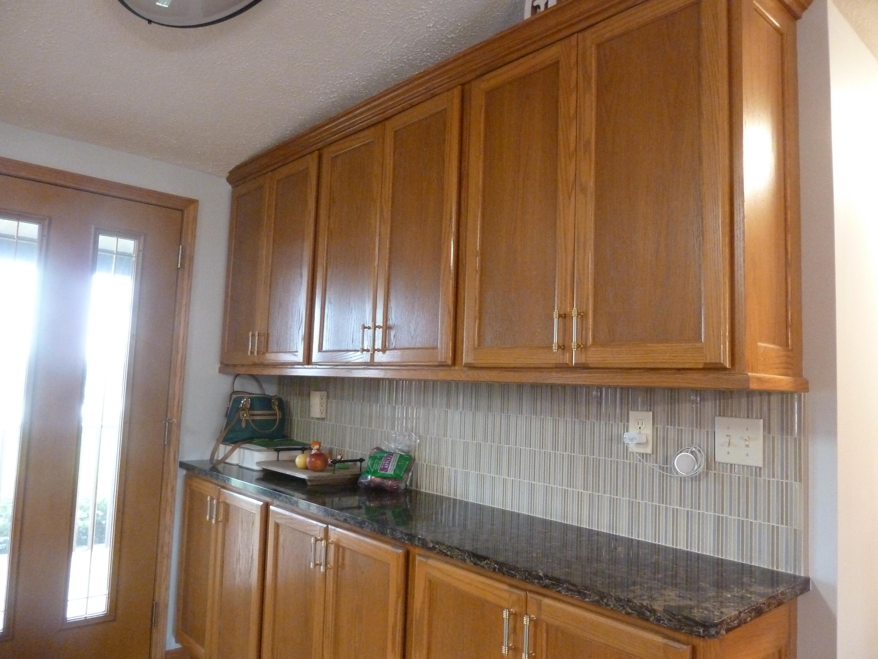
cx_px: 439
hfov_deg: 69.4
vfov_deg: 54.9
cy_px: 330
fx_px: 634
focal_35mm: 25
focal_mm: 4.1
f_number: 3.3
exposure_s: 1/15
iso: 640
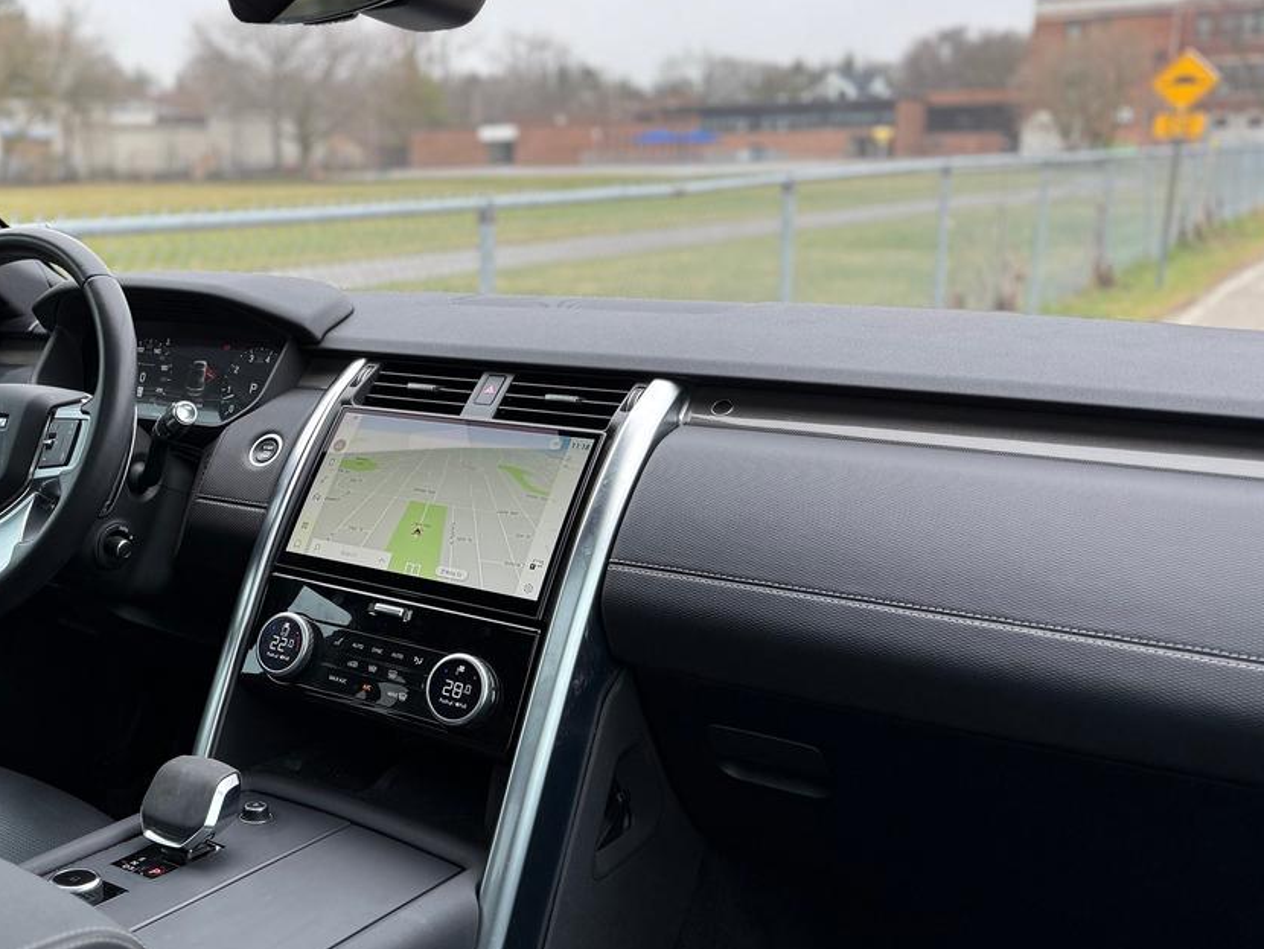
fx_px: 1351
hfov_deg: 48.3
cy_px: 423
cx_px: 326
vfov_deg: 38.6
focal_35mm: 37
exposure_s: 1/232
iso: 125
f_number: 1.78
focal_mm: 6.76
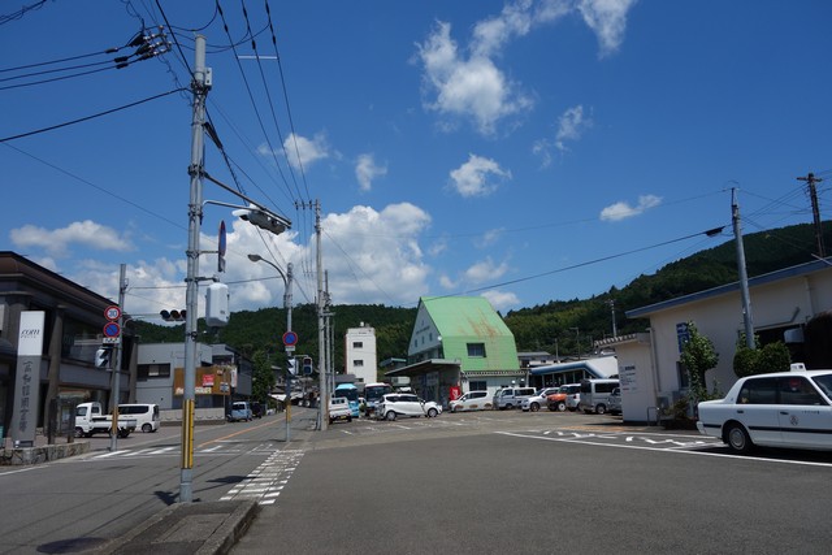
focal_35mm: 28
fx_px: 647
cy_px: 278
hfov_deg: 65.5
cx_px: 416
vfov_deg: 46.4
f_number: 6.3
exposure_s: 1/800
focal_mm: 10.4
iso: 125
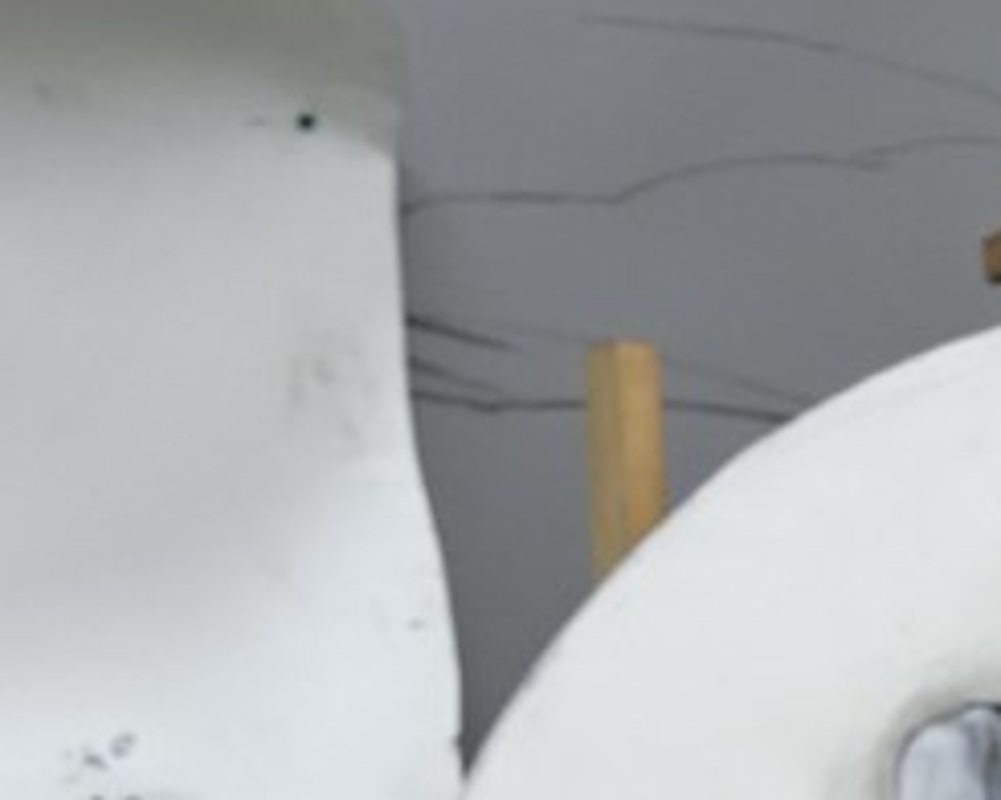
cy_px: 1551
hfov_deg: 8.5
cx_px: 3007
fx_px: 5629
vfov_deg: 7.8
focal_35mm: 190
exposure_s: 1/50
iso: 1600
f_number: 8
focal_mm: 31
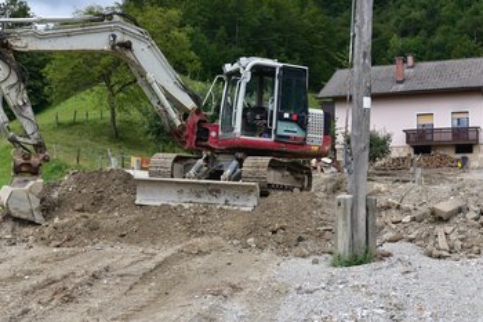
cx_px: 259
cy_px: 154
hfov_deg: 39.6
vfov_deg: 27.0
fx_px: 670
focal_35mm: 50
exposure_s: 1/1250
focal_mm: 35
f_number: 5.6
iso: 320
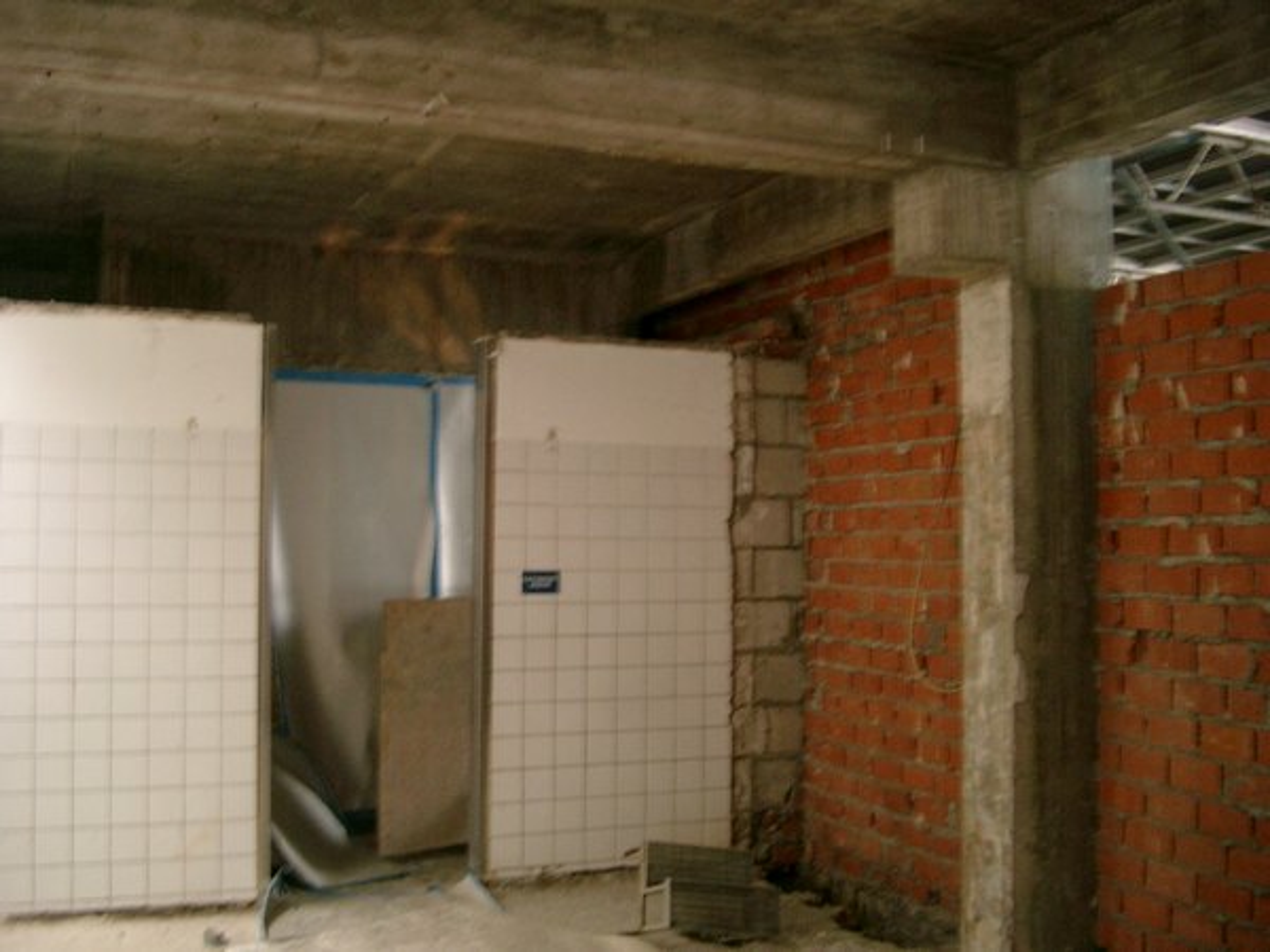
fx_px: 1357
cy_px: 476
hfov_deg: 50.1
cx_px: 635
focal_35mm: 37
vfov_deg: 38.7
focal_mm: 7.6
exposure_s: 1/8
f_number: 2.6
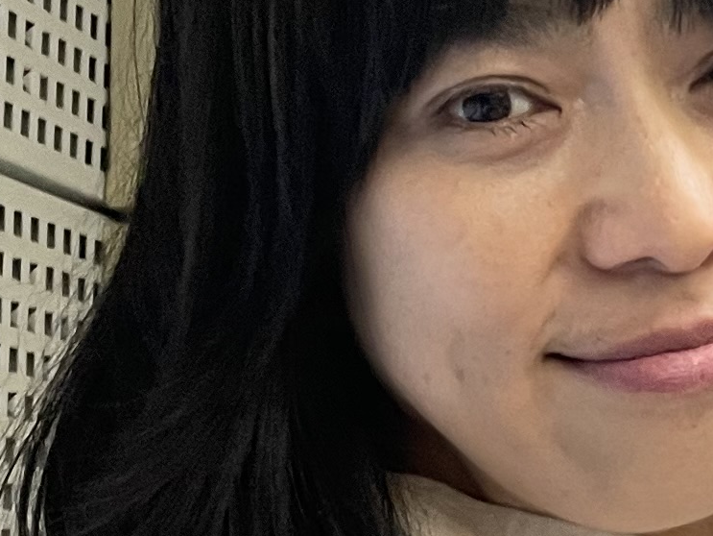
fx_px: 2906
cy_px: 448
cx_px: 1037
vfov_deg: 10.5
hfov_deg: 13.3
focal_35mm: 141
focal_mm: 4.2
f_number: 1.6
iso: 125
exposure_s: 1/50
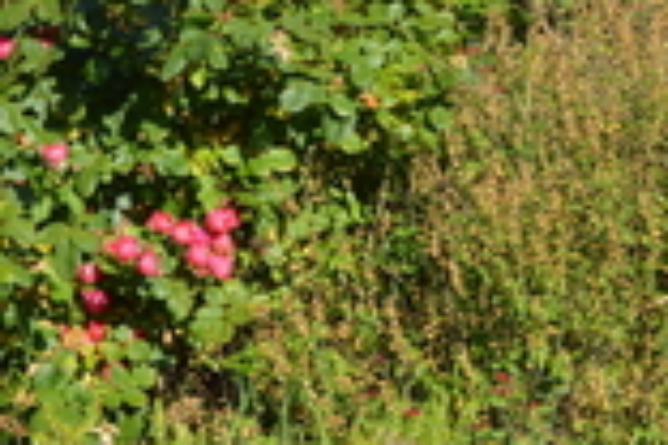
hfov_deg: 14.7
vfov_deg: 9.5
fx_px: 2590
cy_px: -237
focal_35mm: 140
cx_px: 248
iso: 100
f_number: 8
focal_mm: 29
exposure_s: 1/250
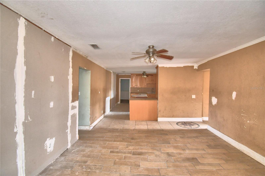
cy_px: 88
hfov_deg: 100.4
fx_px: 110
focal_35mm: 15
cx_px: 132
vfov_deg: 77.3
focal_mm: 10
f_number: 4.5
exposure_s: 1/30
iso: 900
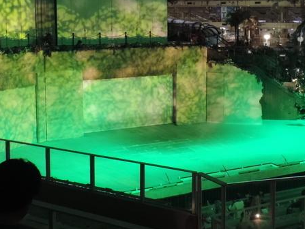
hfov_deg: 32.6
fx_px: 520
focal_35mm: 59
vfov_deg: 24.6
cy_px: 59
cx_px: 173
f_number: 3.2
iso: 800
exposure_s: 1/20
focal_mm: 5.8
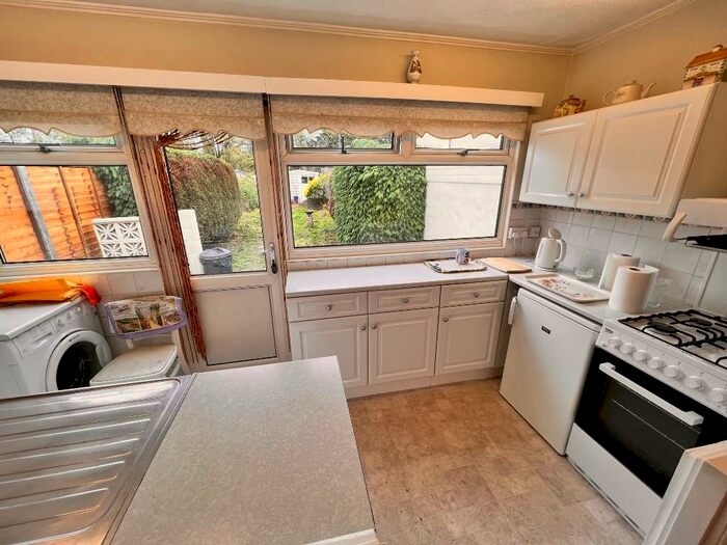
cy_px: 272
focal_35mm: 13
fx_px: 273
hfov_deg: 106.2
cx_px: 364
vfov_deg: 89.9
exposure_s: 1/100
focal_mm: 1.57
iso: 40
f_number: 1.8
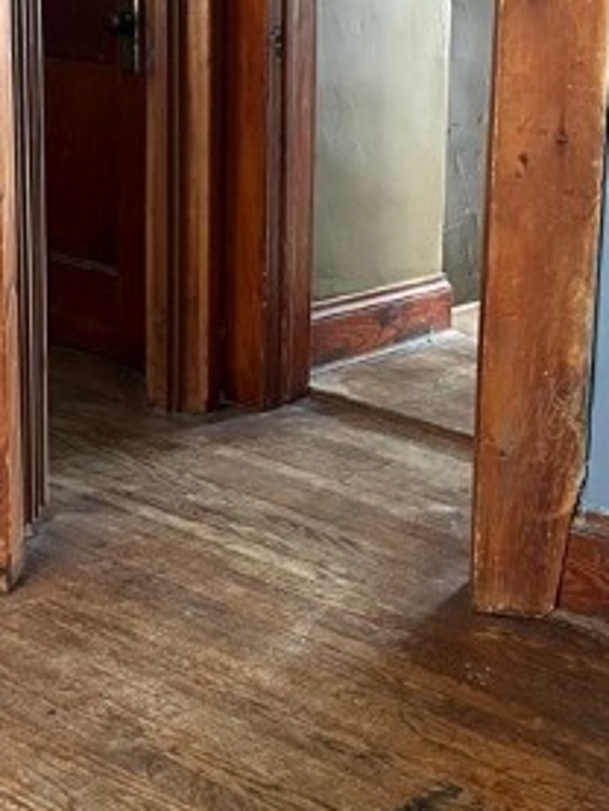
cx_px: 381
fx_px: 1688
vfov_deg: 26.9
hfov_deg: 20.4
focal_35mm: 72
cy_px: 272
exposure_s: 1/40
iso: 500
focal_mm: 5.7
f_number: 1.5
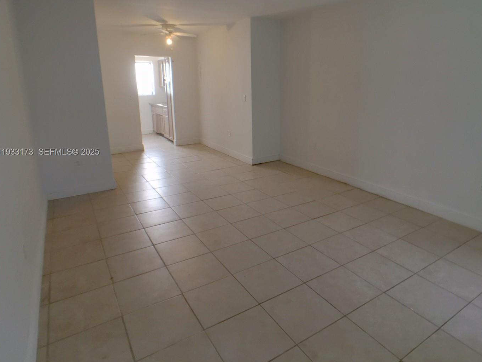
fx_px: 473
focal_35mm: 34
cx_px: 272
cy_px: 153
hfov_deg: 53.8
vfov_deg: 41.7
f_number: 2.2
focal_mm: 4.15
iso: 40
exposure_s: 1/40
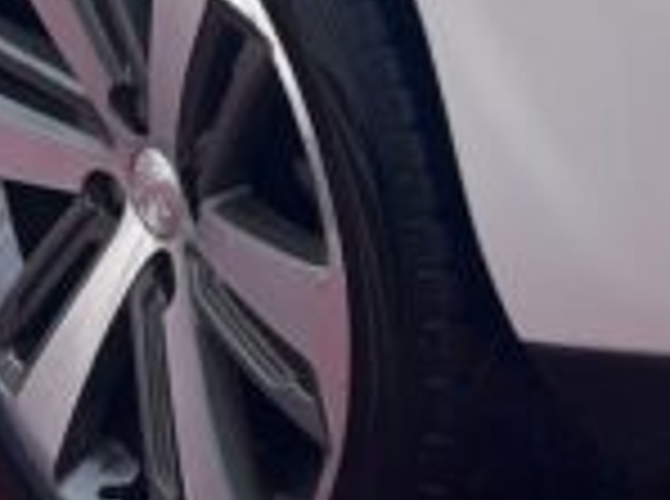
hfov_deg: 14.0
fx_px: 2703
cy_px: -559
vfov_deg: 9.7
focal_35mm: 140
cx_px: 598
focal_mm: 5.1
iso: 50
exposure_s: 1/2268
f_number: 1.6
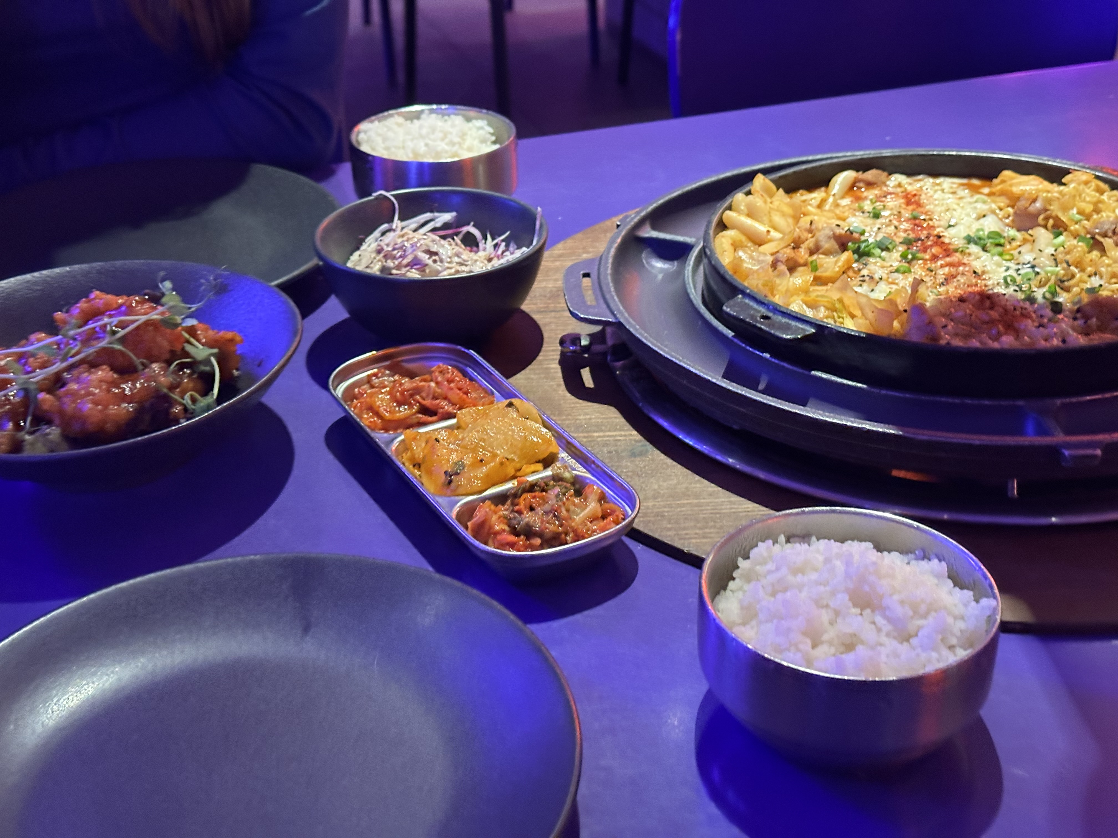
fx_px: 1550
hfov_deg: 39.7
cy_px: 419
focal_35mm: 48
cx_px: 559
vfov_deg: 30.3
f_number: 1.78
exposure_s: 1/33
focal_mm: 6.86
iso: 320
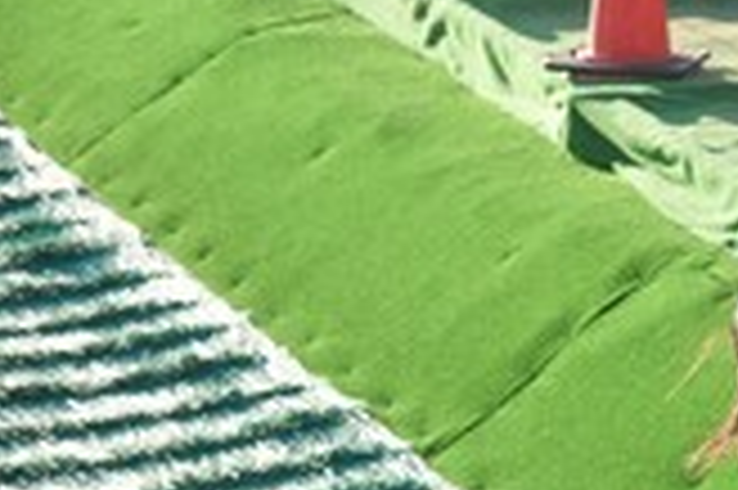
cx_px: 927
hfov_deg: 7.6
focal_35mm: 269
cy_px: 348
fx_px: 5509
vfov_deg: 5.1
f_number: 5.6
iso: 200
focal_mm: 70
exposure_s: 1/320
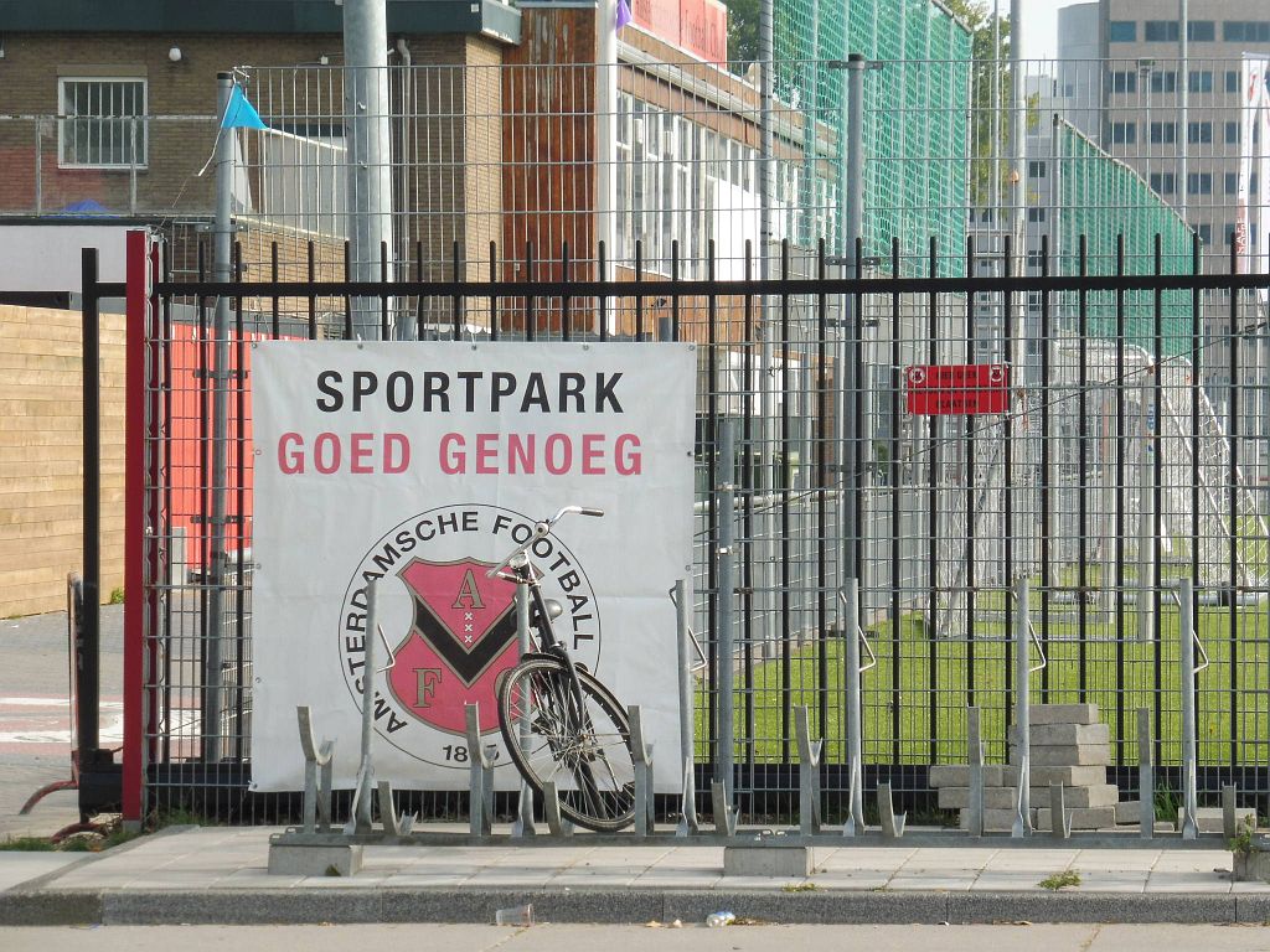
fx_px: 6457
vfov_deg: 8.4
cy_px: 476
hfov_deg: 11.2
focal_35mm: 176
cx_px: 635
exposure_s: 1/125
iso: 100
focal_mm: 31.3
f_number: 7.1
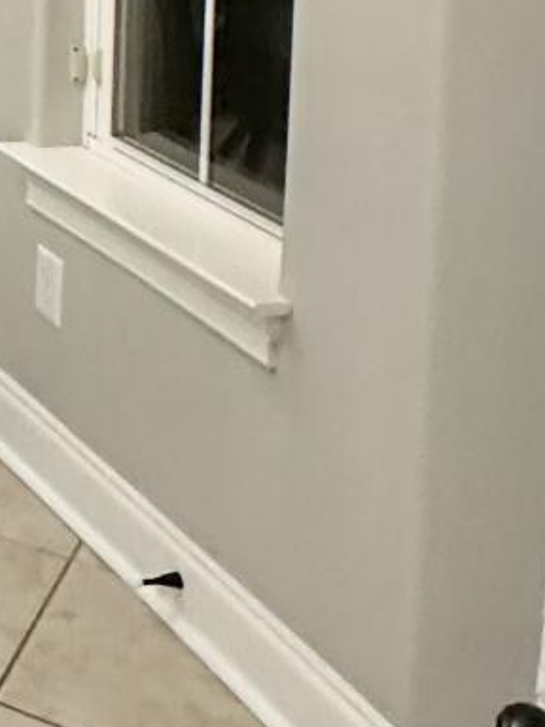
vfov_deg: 24.4
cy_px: -125
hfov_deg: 14.6
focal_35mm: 73
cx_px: -694
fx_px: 1532
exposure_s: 1/60
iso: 500
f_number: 2.2
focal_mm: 2.22
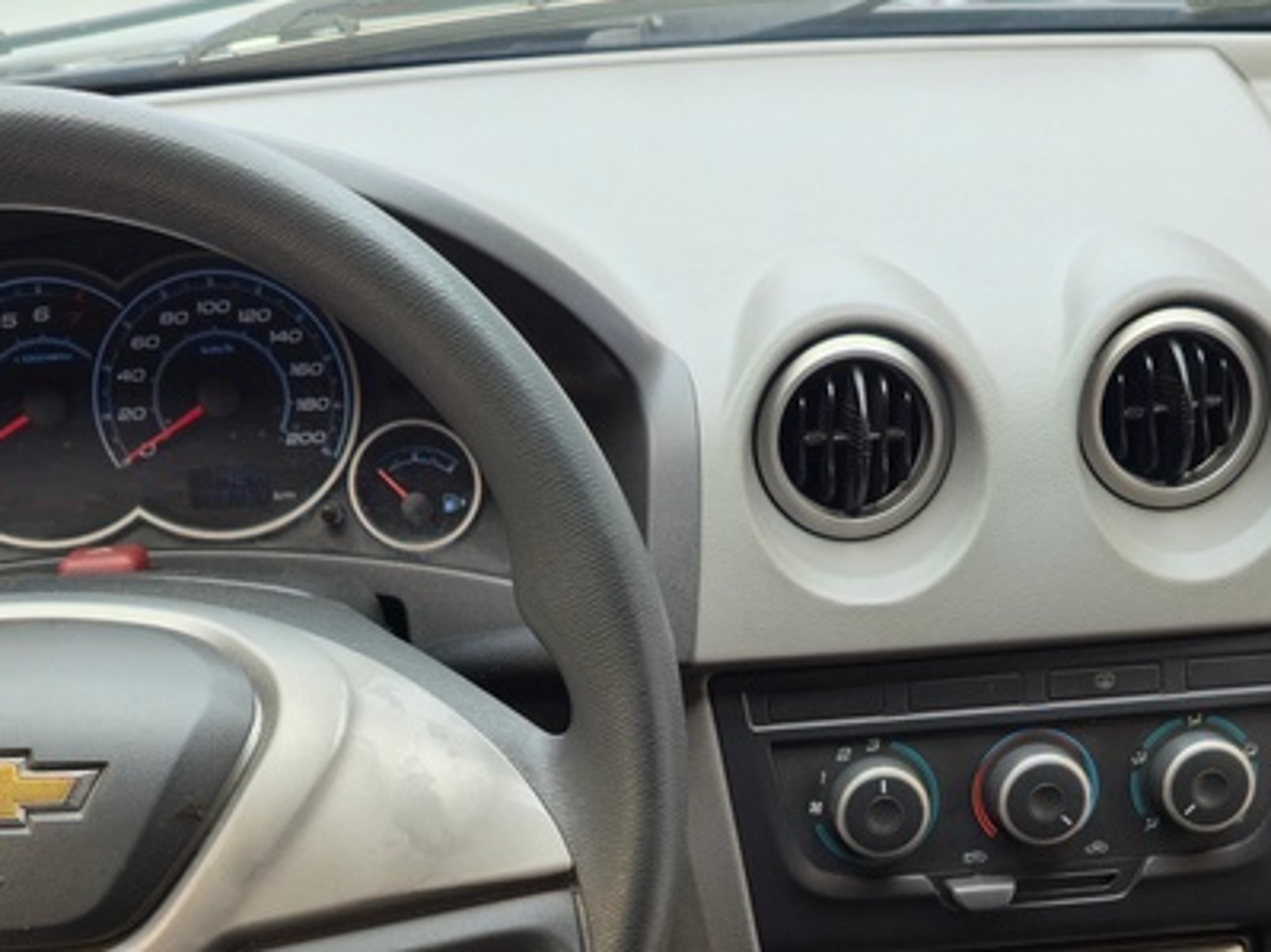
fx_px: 2166
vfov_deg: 23.9
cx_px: 739
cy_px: 901
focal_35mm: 59
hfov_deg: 32.6
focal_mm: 6.3
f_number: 1.7
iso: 12
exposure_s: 1/60
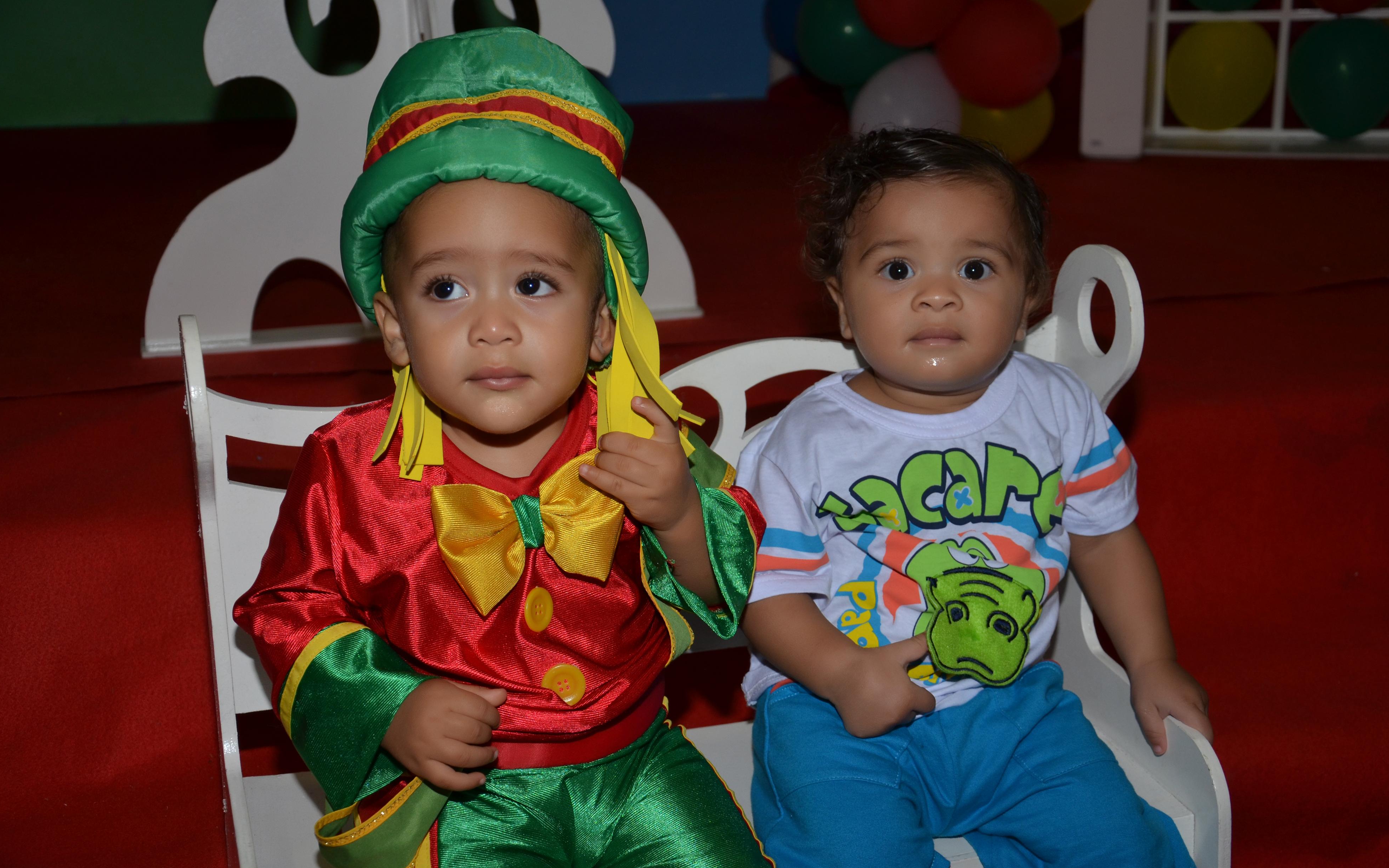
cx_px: 694
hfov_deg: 38.9
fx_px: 1969
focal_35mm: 52
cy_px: 444
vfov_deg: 24.9
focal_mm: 34
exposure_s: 1/60
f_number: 4.2
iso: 360
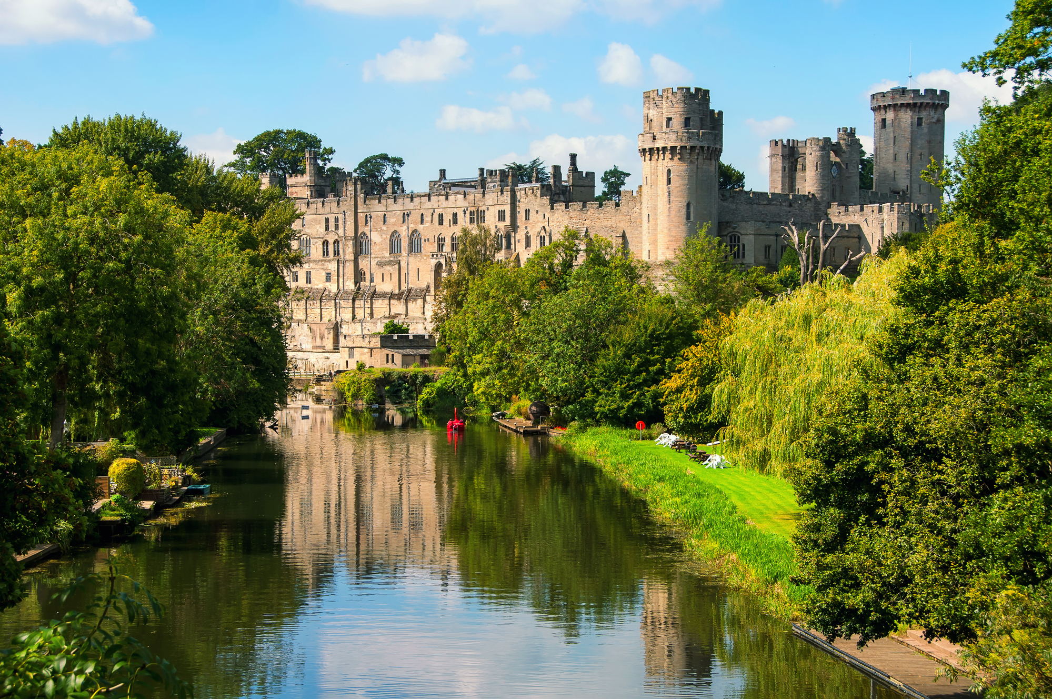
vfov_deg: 18.9
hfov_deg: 28.1
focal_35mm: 72
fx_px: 2102
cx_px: 526
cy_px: 350
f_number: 9
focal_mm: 48
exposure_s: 1/320
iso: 100
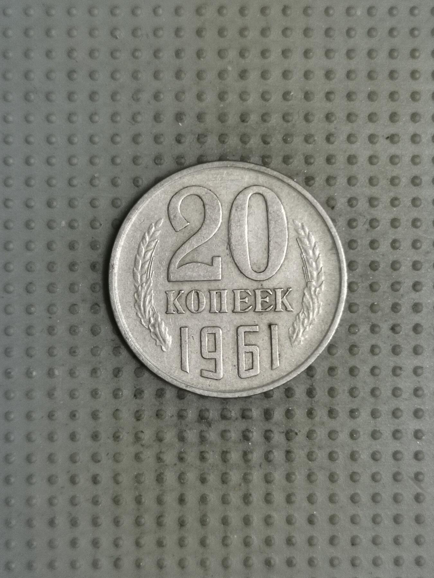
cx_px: 217
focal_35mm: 52
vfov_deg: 36.8
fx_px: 869
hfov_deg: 28.0
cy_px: 289
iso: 400
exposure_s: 1/25.7
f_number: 1.8
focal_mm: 4.75
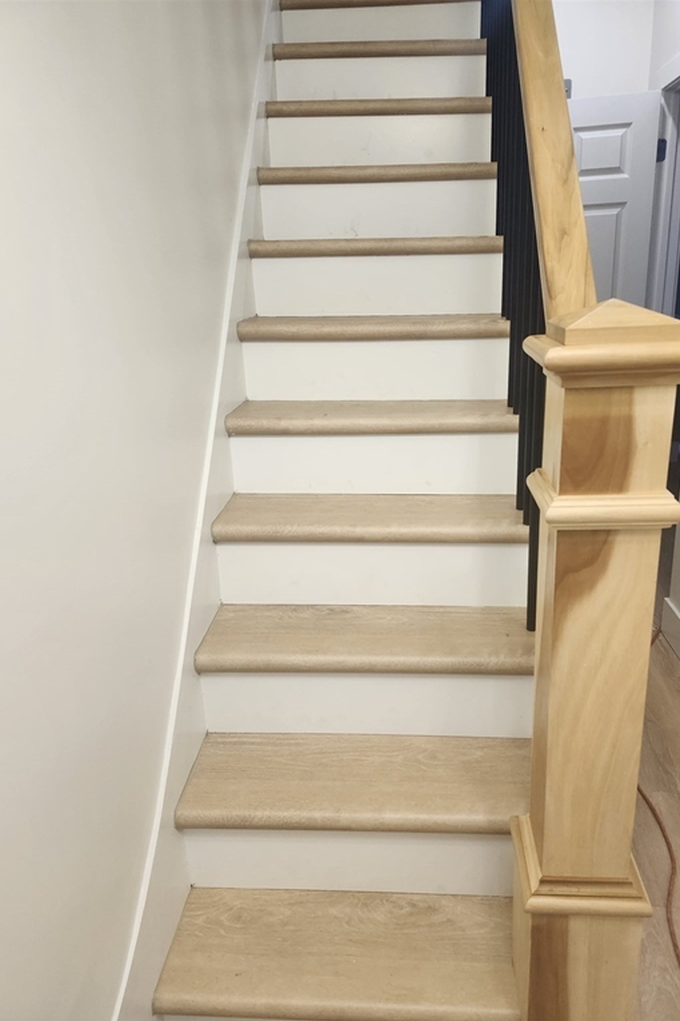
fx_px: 680
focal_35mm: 24
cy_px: 511
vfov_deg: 73.7
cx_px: 363
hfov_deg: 53.1
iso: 160
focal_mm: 5.54
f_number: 1.8
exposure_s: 1/120
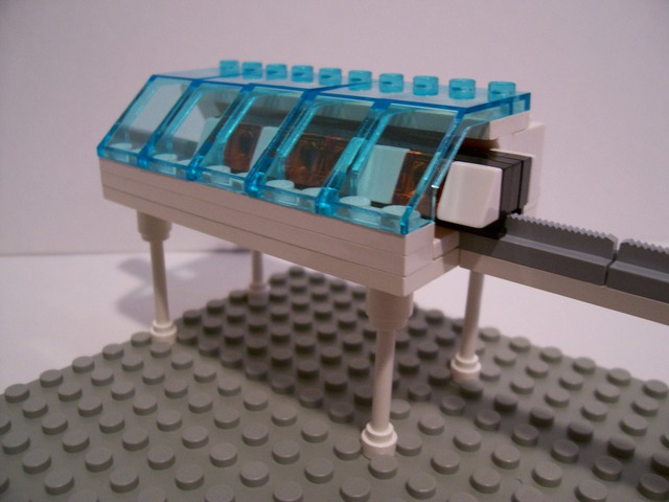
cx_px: 334
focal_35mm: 34
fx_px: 657
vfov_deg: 41.8
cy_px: 251
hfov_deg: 54.0
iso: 160
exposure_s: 1/8
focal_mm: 5.6
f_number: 2.7
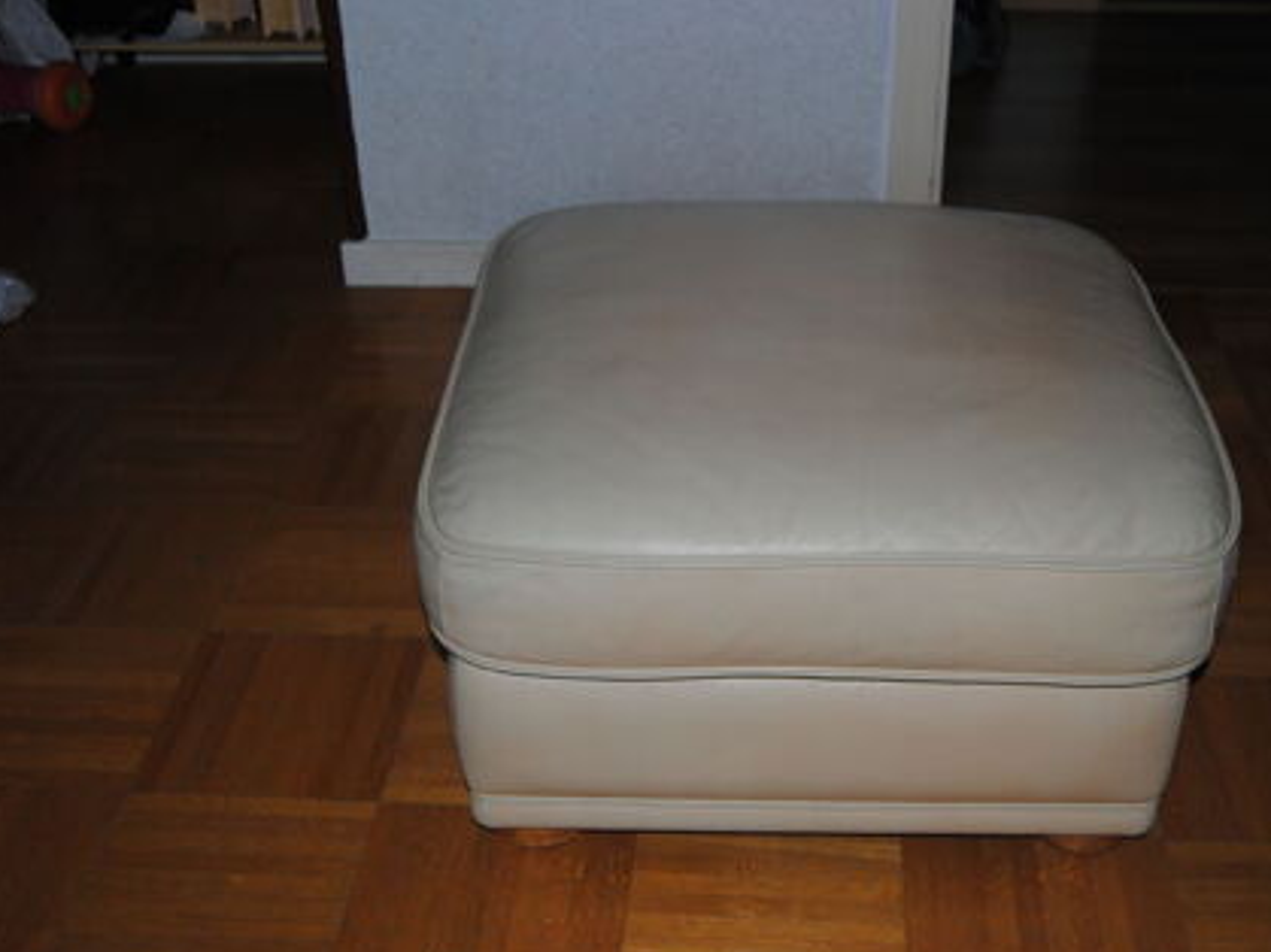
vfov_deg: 33.6
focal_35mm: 43
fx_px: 1578
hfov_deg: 43.8
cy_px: 484
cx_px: 710
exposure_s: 1/60
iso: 200
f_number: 4
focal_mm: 26
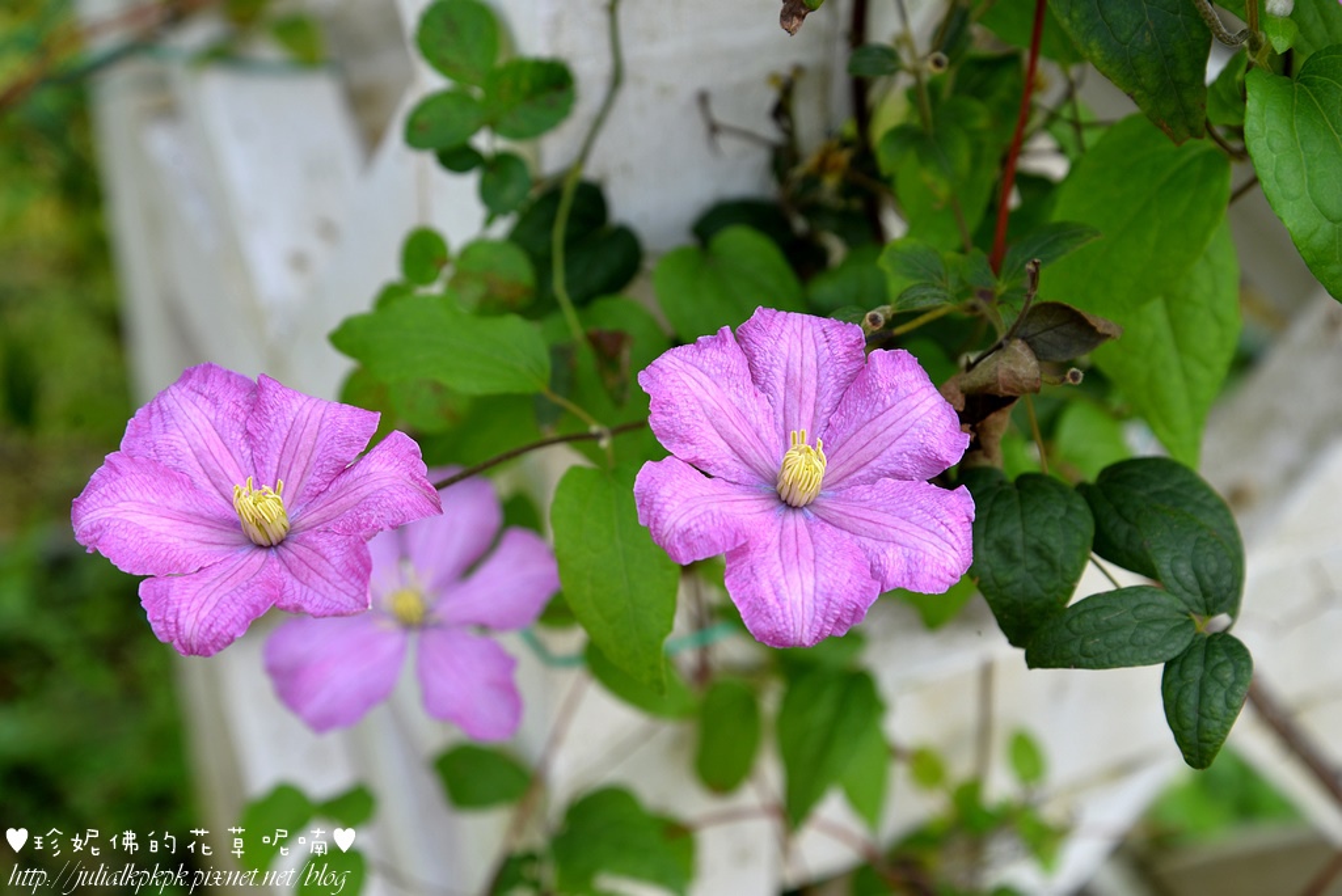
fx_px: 2909
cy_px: 448
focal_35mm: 78
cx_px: 671
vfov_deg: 17.5
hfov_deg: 26.0
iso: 100
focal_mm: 78
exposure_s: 1/80
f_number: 7.1
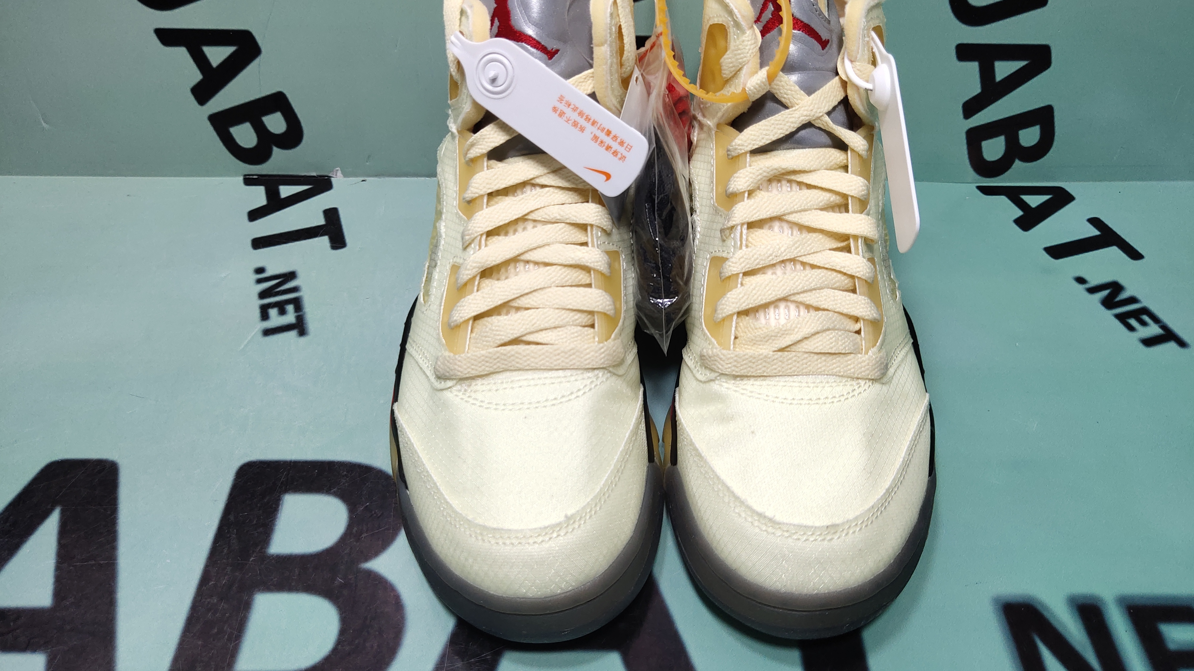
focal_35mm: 33
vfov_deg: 35.6
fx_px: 1045
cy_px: 318
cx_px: 595
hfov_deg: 59.5
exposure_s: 1/100
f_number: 1.79
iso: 78
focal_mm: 4.35
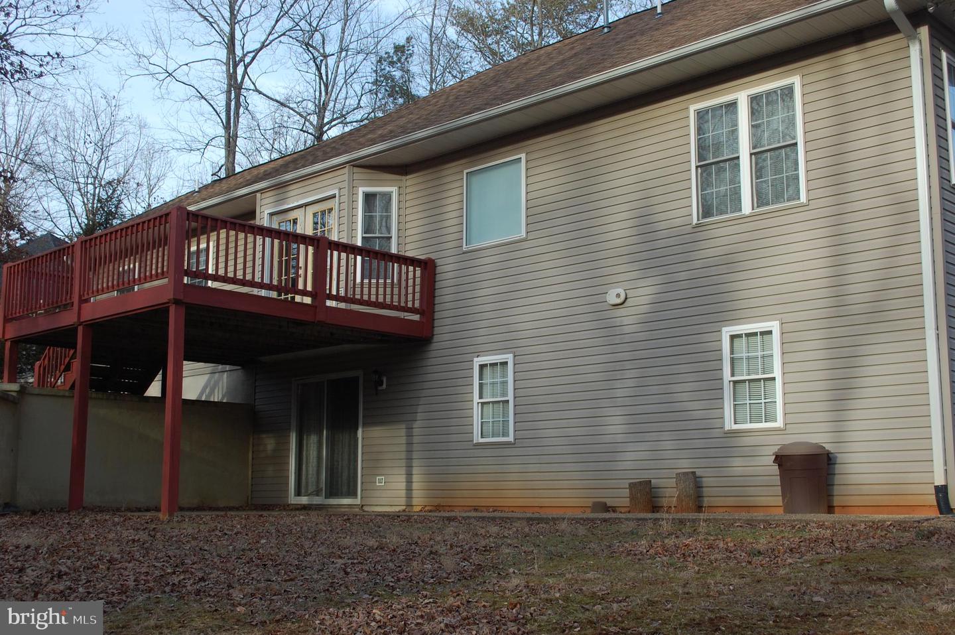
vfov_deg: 31.8
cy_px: 318
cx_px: 478
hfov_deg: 46.4
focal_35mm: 42
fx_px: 1113
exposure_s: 1/160
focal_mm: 28
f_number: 6.3
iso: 200
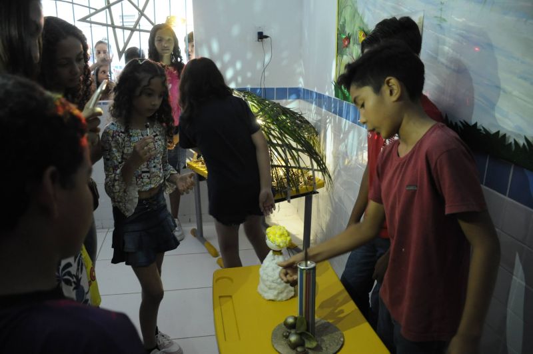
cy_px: 177
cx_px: 266
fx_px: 399
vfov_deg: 47.8
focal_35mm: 27
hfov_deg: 67.5
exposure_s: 1/20
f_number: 3.5
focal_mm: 18
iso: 1600
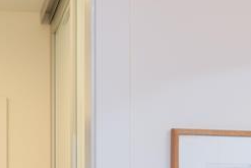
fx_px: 1074
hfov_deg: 13.3
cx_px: 144
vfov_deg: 8.6
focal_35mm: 154
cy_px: 302
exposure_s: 1/20
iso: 320
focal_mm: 35
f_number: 7.1
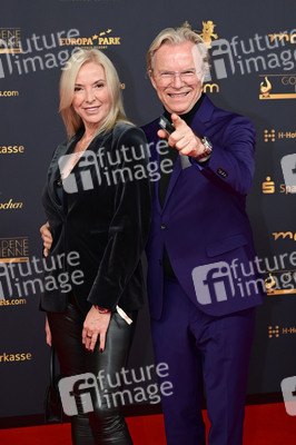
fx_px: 865
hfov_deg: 19.4
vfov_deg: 28.9
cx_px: 148
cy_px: 222
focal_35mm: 70
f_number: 5.6
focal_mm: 70
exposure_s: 1/200
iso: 2500
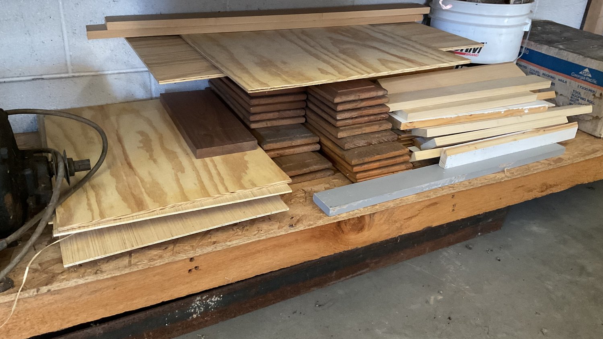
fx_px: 512
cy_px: 145
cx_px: 305
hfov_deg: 61.0
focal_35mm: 32
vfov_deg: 36.6
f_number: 1.8
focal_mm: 3
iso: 250
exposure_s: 1/30
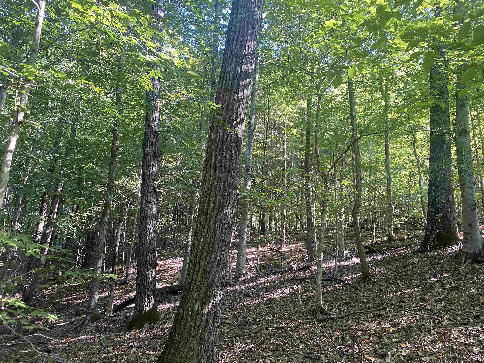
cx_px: 242
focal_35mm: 26
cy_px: 182
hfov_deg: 67.3
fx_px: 364
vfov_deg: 53.1
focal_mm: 4.25
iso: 125
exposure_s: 1/65
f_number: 1.8
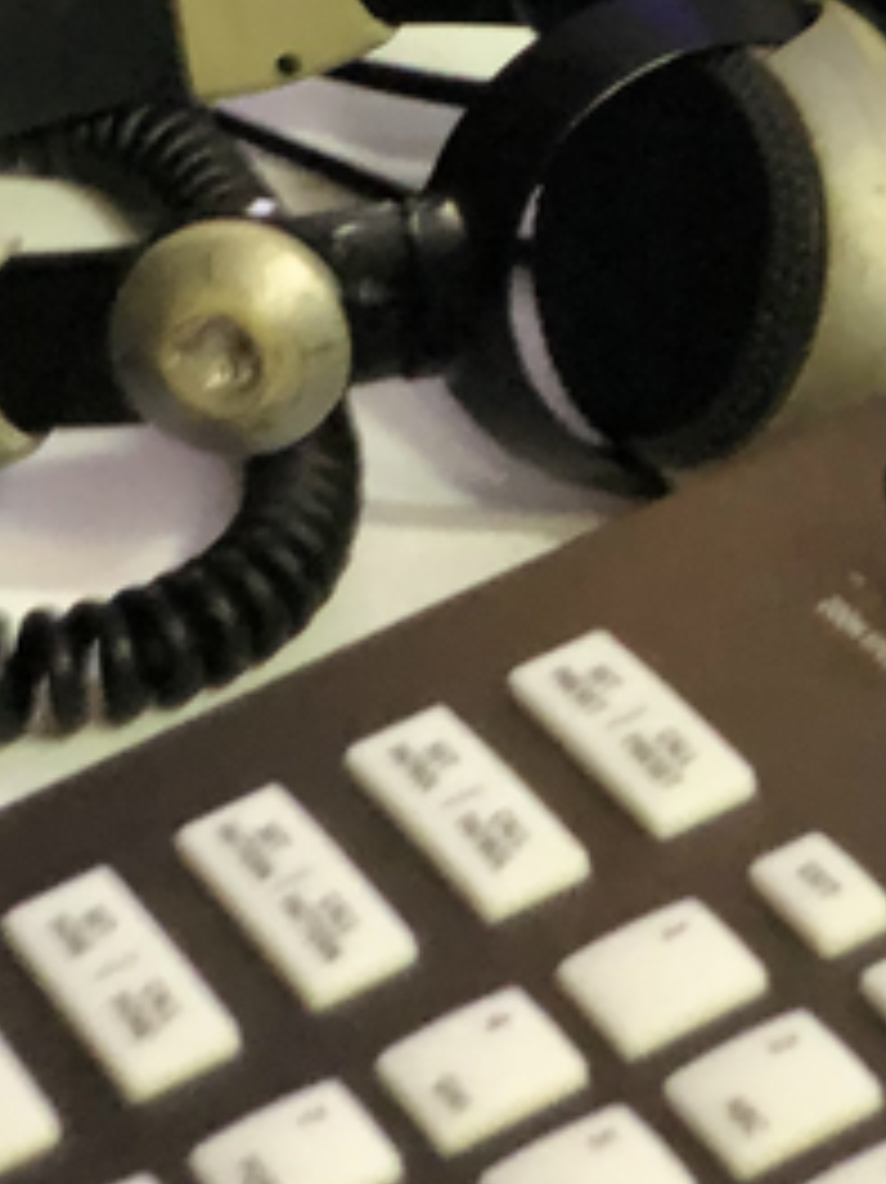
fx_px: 5396
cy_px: -392
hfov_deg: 9.3
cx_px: 787
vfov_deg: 12.1
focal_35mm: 158
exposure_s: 1/24
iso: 125
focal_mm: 6
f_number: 2.4
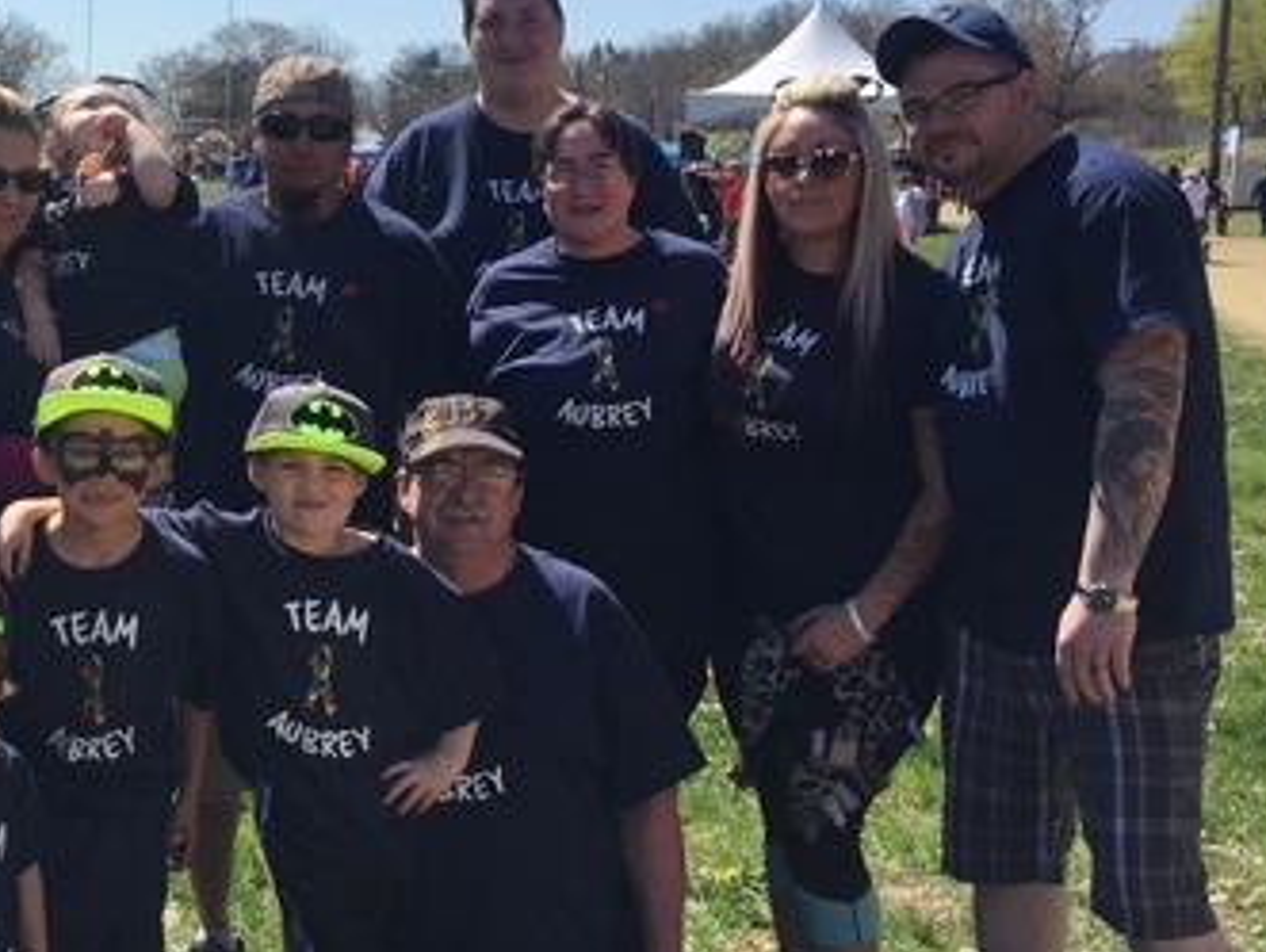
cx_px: 130
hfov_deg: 29.4
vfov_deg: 23.3
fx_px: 2307
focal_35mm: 63
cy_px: 474
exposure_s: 1/1883
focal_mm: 4.15
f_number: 2.2
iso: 32
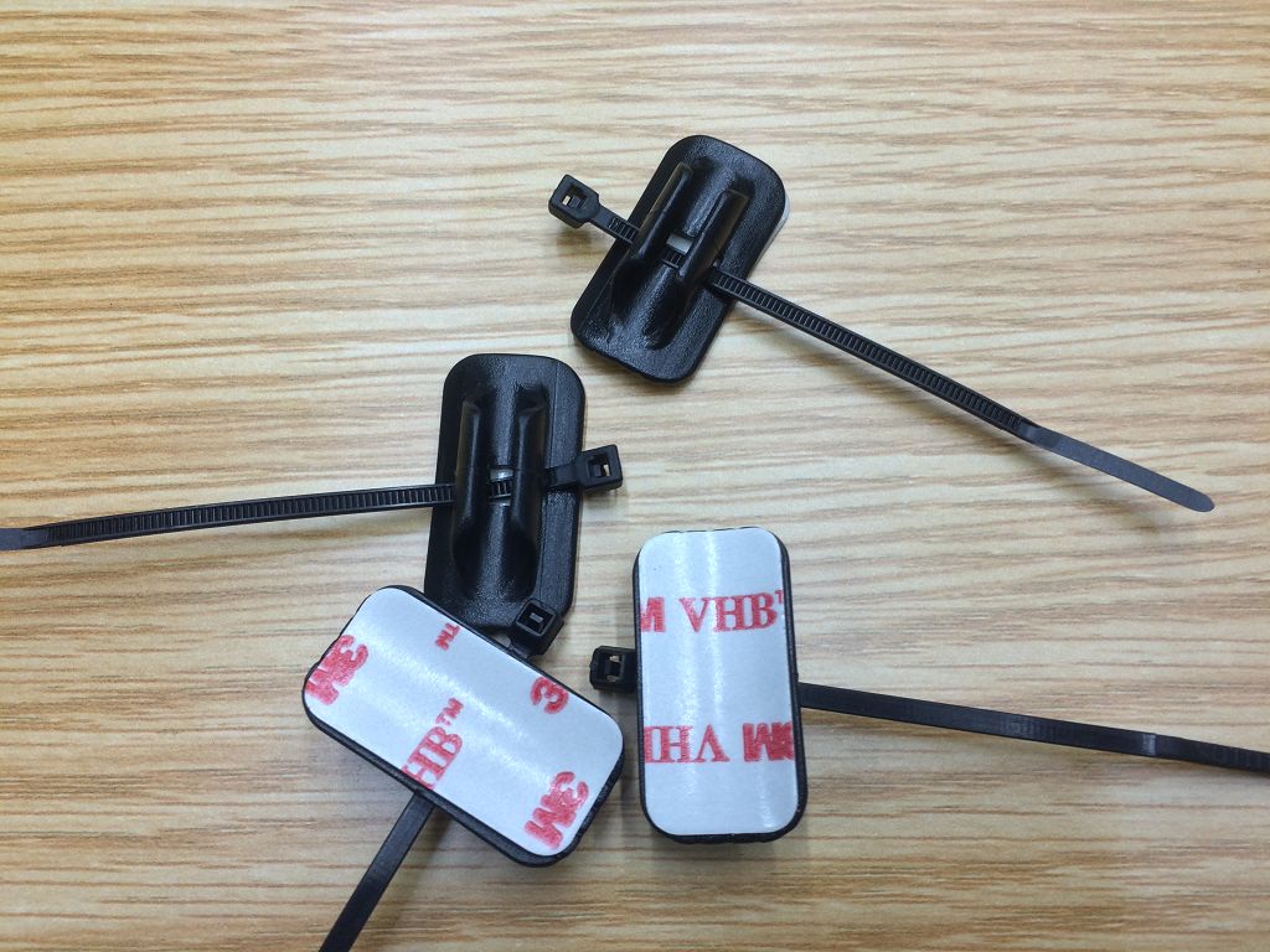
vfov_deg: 48.2
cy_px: 476
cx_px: 635
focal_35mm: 29
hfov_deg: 61.7
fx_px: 1064
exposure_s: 1/30
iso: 40
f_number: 2.2
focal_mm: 4.15
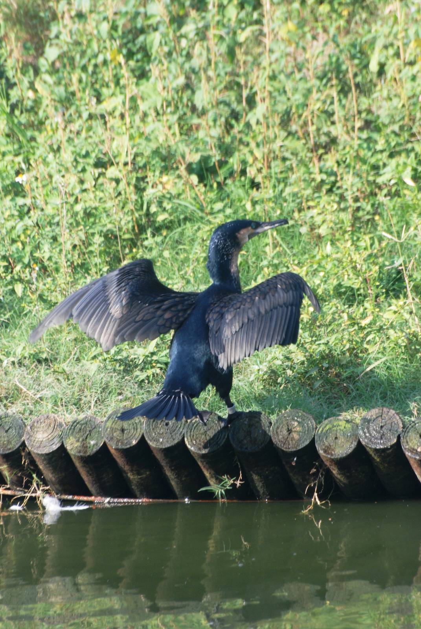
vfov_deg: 4.6
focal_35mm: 450
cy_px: 314
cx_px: 210
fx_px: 7871
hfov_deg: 3.1
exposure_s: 1/160
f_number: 5.6
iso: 400
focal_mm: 300
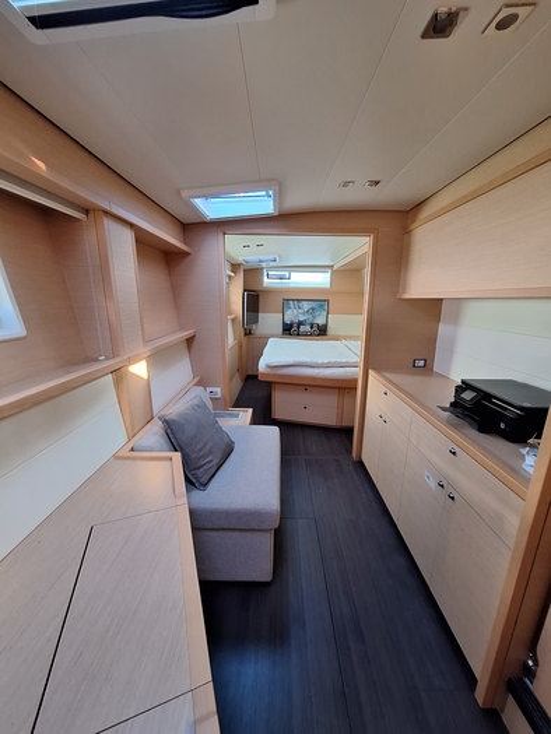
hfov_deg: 89.9
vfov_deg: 106.2
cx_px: 276
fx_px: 276
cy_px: 367
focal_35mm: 13
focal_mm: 1.74
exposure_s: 1/25
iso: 160
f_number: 2.2
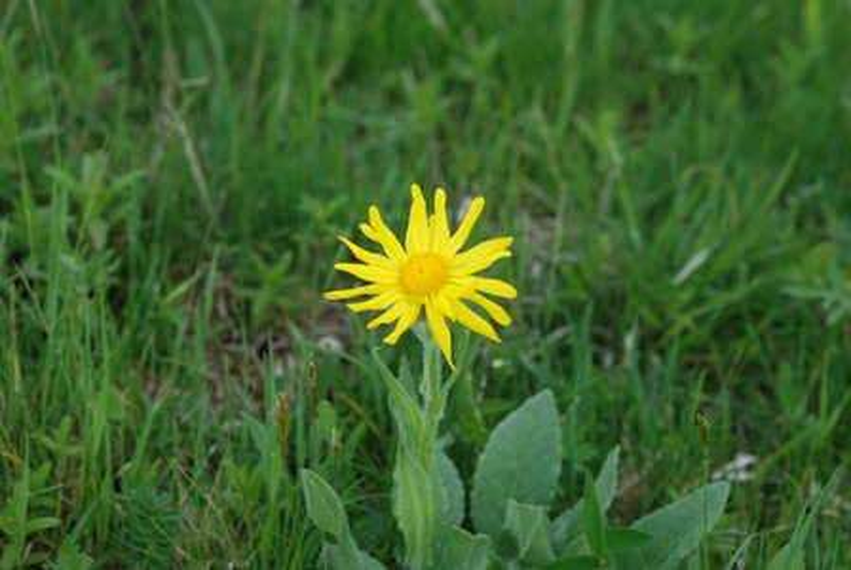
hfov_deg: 22.6
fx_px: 2130
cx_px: 426
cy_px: 285
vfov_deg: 15.2
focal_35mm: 90
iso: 400
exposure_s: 1/400
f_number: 5
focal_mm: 60
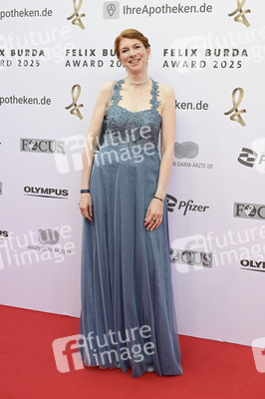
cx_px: 132
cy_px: 200
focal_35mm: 30
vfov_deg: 61.1
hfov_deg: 42.9
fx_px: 337
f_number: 7.1
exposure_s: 1/200
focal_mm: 30.5
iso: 320
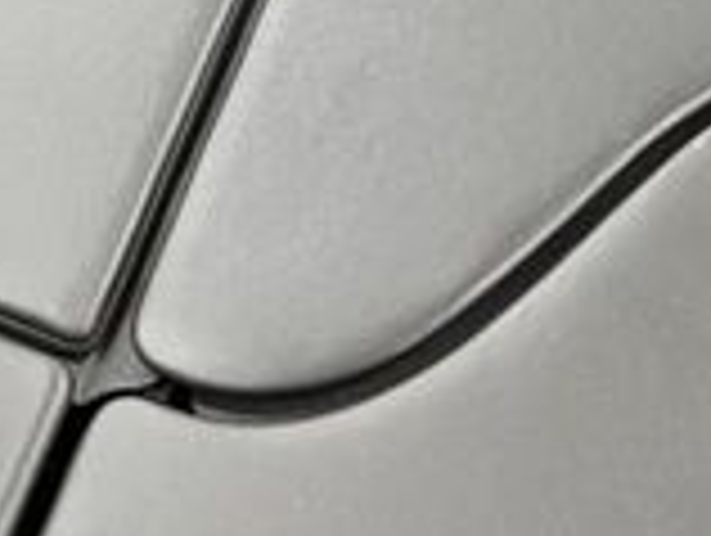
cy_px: -495
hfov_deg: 18.4
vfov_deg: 12.6
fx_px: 2160
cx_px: 72
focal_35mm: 105
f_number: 1.5
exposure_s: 1/40
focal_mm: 5.7
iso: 500
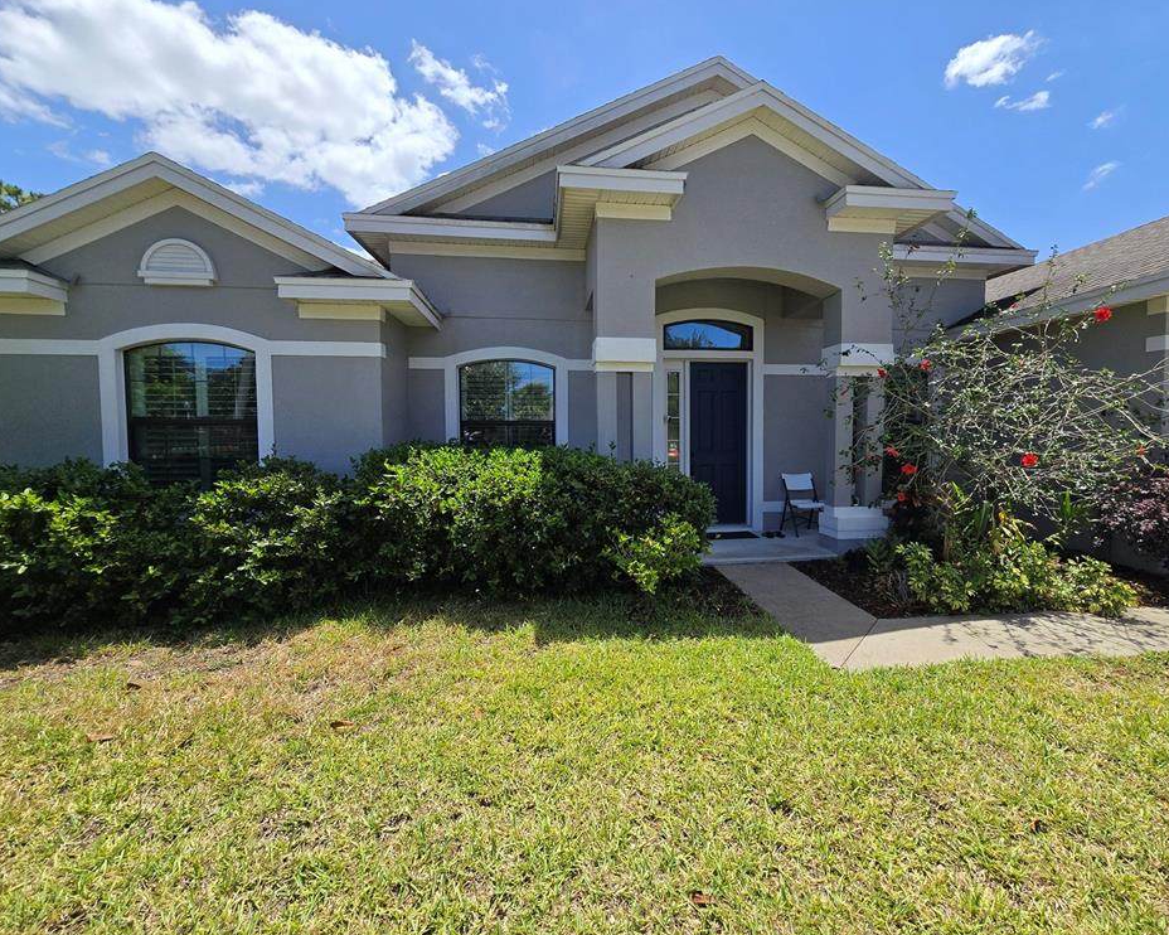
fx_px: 484
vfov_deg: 88.0
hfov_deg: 100.6
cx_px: 616
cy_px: 460
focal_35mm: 14
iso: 50
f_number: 2.2
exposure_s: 1/2443
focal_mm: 2.2
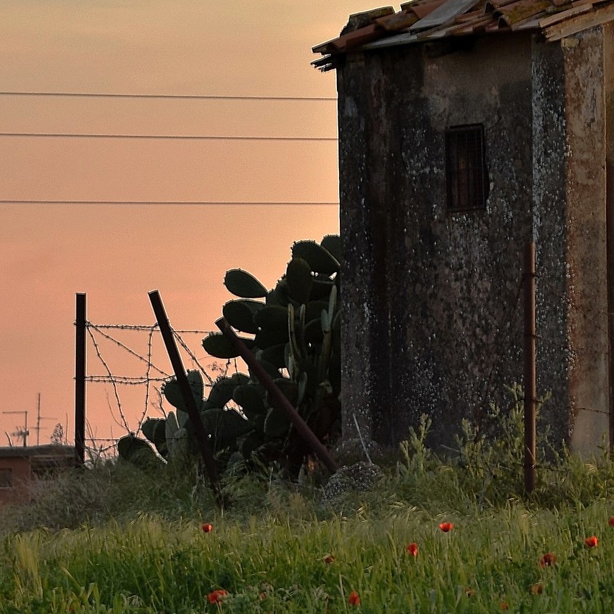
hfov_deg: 8.2
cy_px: 121
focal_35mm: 213
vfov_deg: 8.2
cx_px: 598
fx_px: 4274
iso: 100
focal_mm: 58
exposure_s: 1/80
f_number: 5
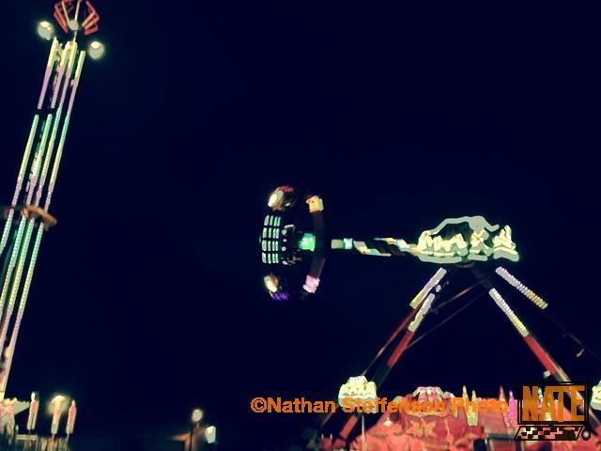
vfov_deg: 42.9
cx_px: 300
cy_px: 226
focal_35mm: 33
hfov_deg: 55.4
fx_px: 573
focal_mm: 4.12
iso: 500
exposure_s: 1/20
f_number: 2.4
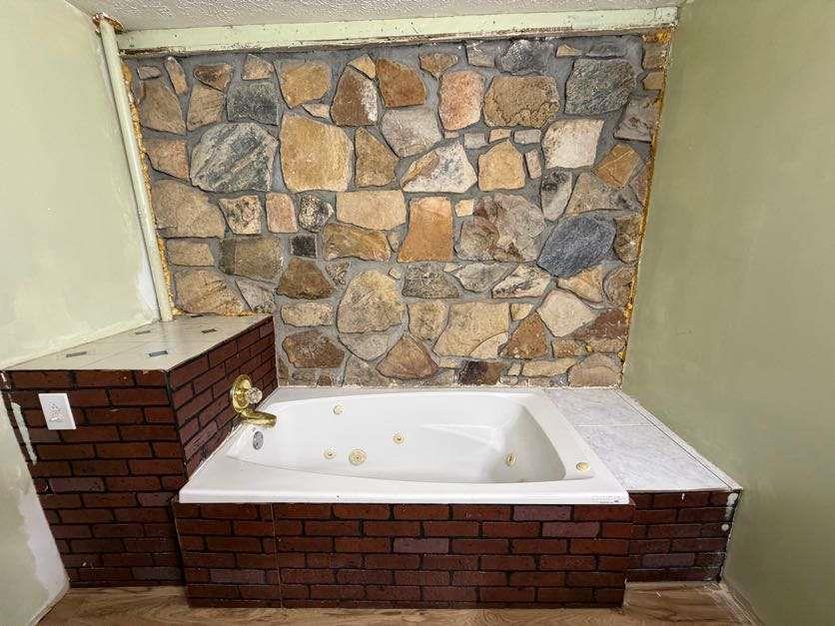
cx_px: 418
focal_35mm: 14
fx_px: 338
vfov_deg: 85.7
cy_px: 313
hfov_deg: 102.1
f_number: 2.2
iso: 250
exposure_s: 1/60
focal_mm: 2.22
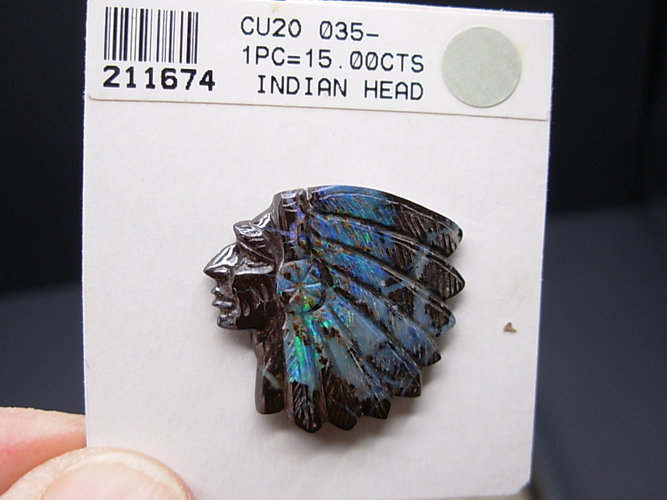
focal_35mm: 38
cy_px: 250
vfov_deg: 37.7
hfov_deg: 49.0
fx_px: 732
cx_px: 334
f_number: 2.9
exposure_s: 1/57
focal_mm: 6.3
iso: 50
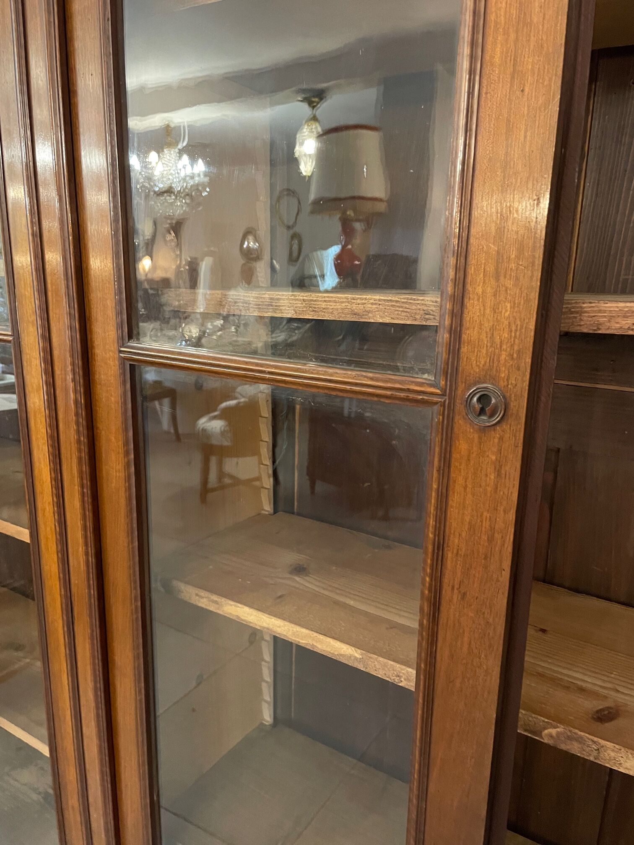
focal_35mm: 26
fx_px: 635
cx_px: 317
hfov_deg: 53.1
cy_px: 422
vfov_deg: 67.3
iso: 640
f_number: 1.6
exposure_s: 1/25
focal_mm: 4.2
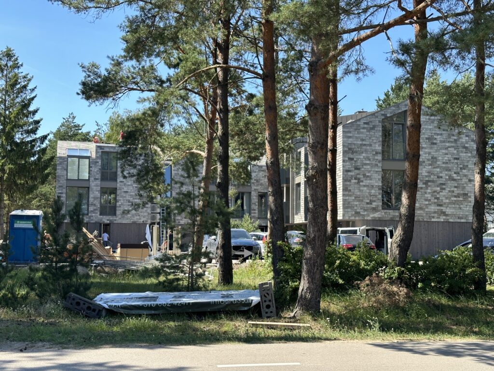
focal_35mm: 48
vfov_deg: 30.3
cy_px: 186
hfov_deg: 39.7
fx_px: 685
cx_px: 247
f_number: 1.78
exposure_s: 1/1305
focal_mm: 6.86
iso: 64
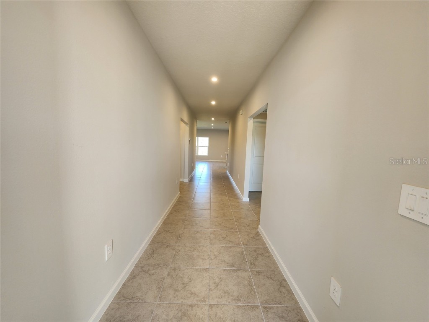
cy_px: 161
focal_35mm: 13
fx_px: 161
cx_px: 214
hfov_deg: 106.2
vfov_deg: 89.9
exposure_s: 1/60
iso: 80
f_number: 2.2
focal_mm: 2.2
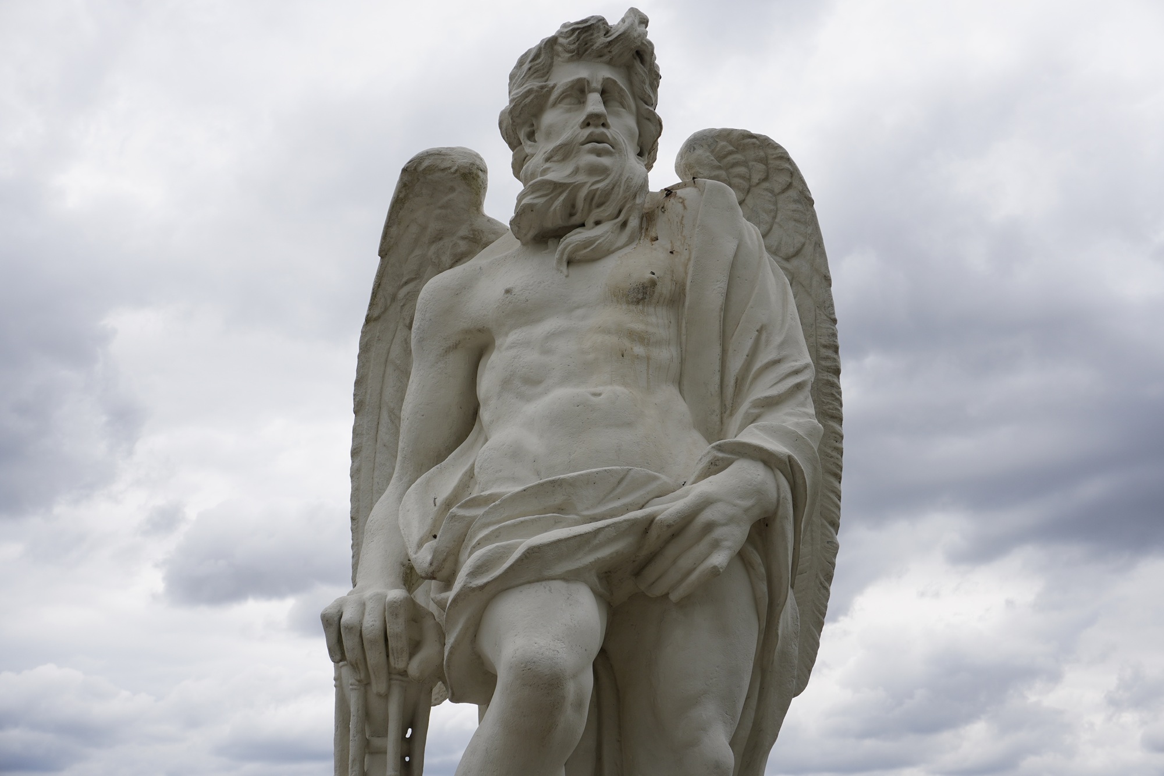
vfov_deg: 30.8
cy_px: 388
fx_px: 1406
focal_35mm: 44
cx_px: 582
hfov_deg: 45.0
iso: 100
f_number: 10
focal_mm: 29
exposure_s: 1/125
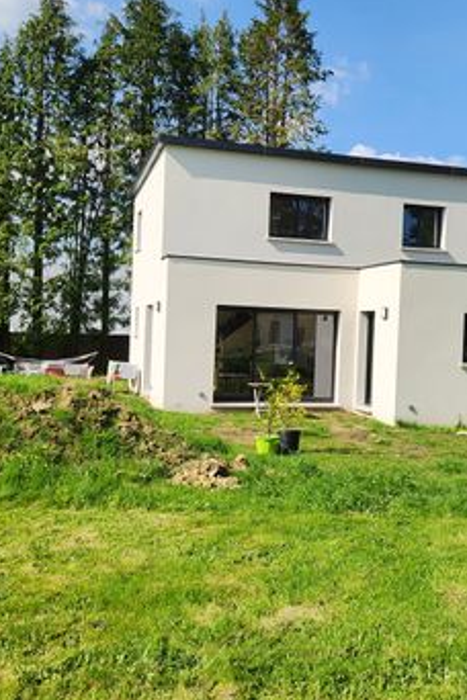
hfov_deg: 31.7
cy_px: 348
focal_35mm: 42
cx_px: 309
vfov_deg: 46.4
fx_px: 817
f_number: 1.8
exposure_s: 1/1746
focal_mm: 5.4
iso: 20
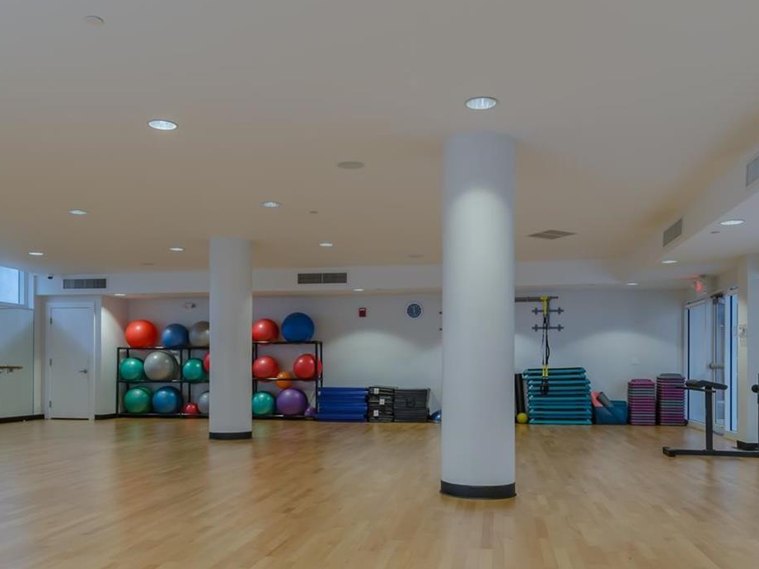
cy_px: 347
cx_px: 351
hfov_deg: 59.9
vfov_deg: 46.5
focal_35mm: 30
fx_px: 658
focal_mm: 12
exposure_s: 1/1.25
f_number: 9
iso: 100
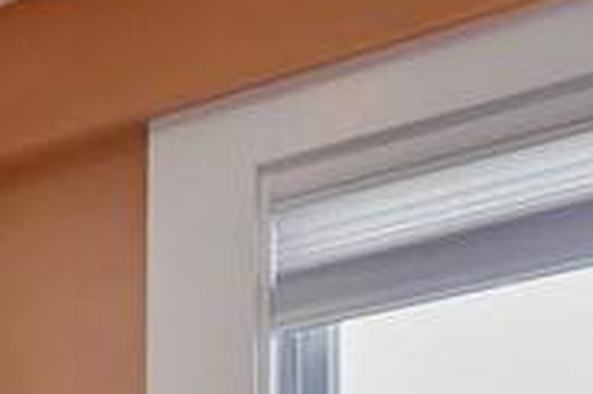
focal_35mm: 111
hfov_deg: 11.8
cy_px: 1003
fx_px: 1827
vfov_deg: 10.3
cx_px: -1098
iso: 200
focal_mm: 14
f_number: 9
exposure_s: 1/13
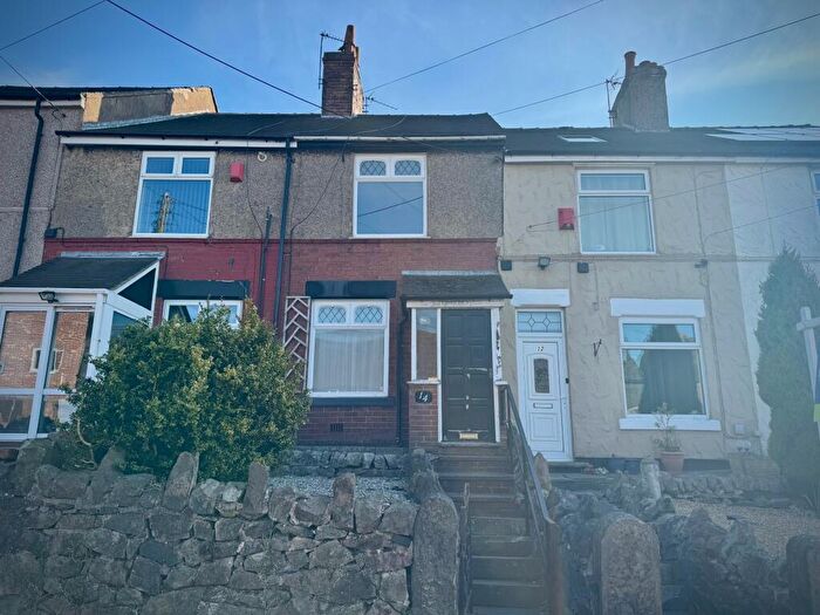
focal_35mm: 24
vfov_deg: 56.8
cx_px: 410
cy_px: 308
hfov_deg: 71.6
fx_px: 569
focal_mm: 6.76
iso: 80
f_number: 1.78
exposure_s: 1/1678
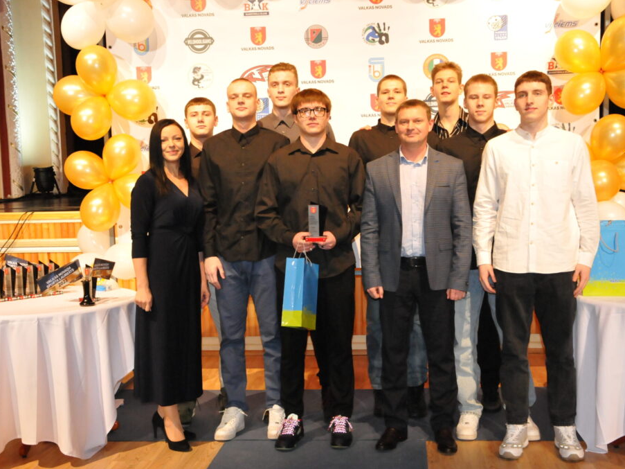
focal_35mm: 49
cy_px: 235
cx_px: 318
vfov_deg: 29.7
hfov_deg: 38.9
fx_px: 885
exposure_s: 1/100
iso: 3200
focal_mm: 30
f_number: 6.3
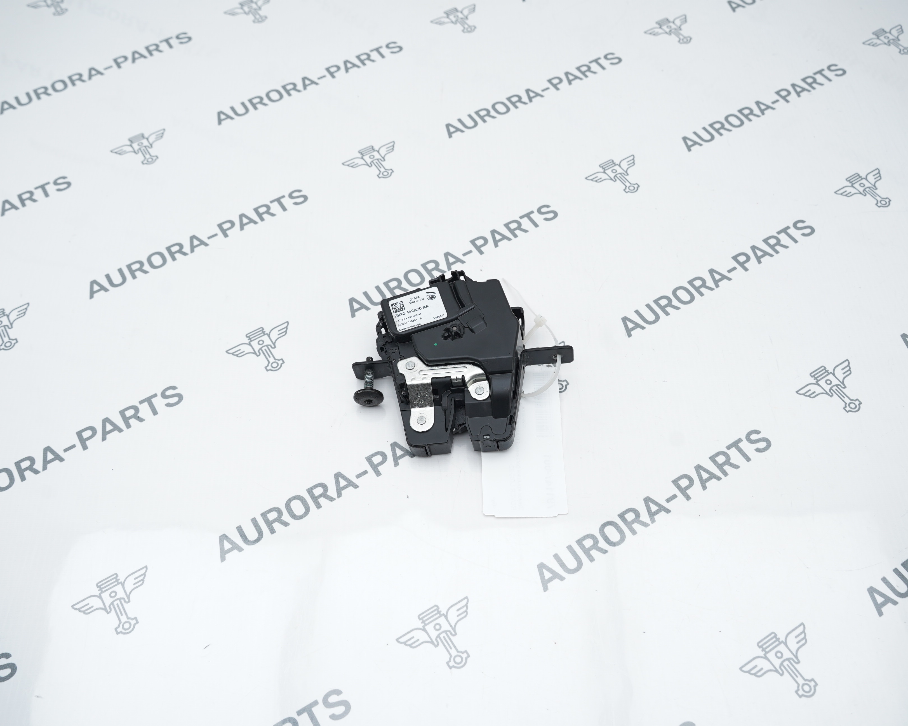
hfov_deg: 54.2
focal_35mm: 33
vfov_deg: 44.5
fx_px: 887
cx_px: 462
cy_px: 363
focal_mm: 29
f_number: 6.3
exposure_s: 1/160
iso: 500
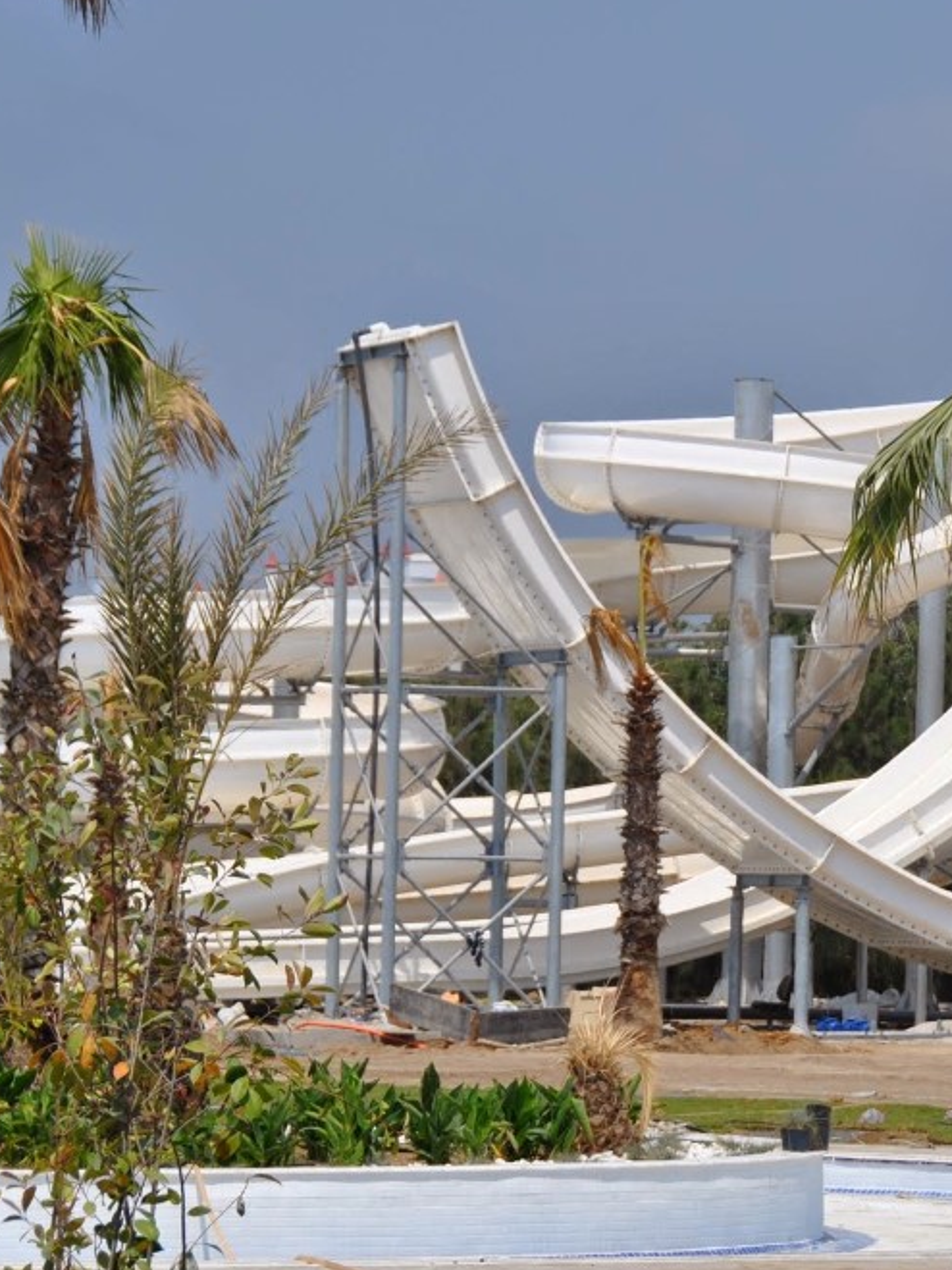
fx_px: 7373
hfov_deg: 7.4
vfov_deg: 9.8
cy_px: 636
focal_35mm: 201
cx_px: 924
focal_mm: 80
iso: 100
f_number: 7.1
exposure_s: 1/800
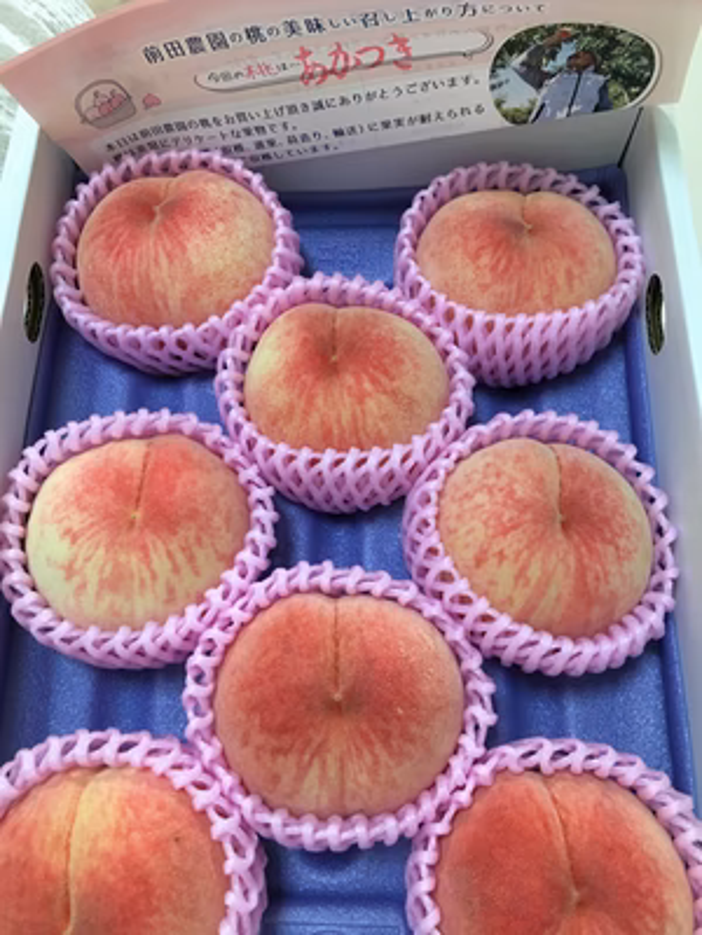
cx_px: 351
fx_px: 784
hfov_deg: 48.2
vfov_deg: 61.7
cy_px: 468
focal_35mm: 29
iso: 125
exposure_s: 1/30
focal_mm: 4.15
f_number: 2.2
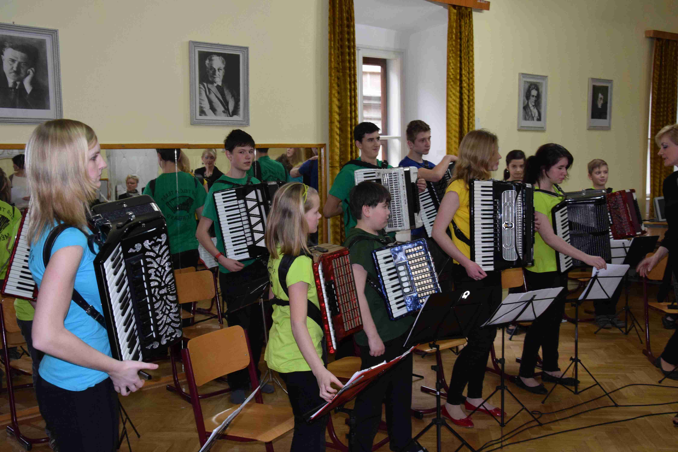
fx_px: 706
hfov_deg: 51.3
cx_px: 339
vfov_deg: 35.5
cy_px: 226
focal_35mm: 38
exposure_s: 1/80
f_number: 5.6
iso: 1600
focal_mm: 25
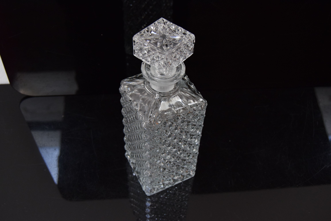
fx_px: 359
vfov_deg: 34.3
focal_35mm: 39
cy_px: 110
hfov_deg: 49.5
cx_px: 166
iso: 1600
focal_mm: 26
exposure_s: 1/125
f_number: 5.6
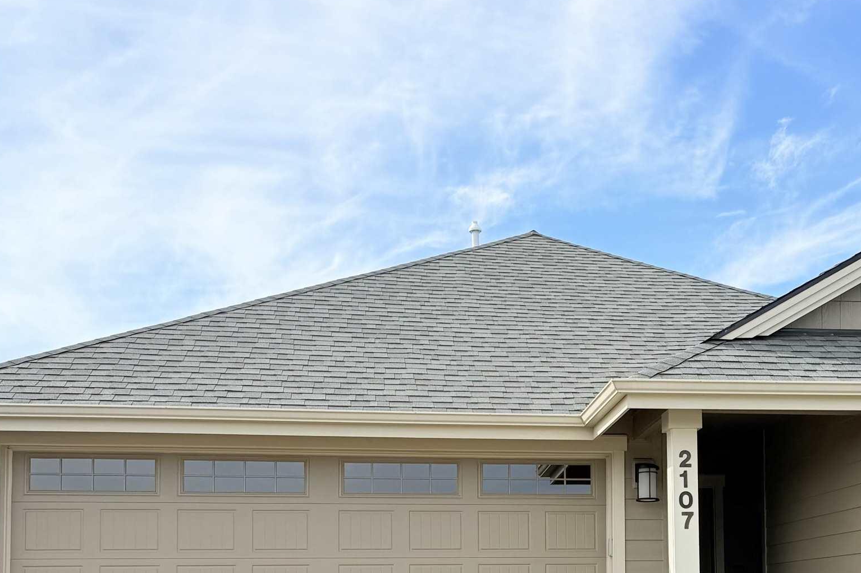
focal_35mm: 50
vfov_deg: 25.8
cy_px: 548
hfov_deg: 39.1
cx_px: 586
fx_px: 1196
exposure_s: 1/4673
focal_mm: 6.76
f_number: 1.78
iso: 80
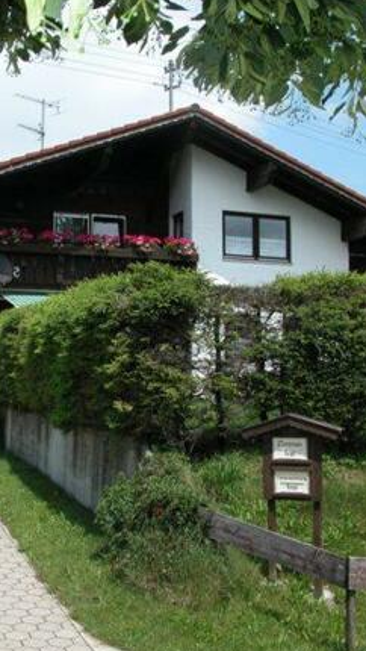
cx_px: 93
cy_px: 326
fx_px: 897
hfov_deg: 22.9
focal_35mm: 52
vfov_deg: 39.9
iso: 100
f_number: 6.3
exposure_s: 1/306
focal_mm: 8.9
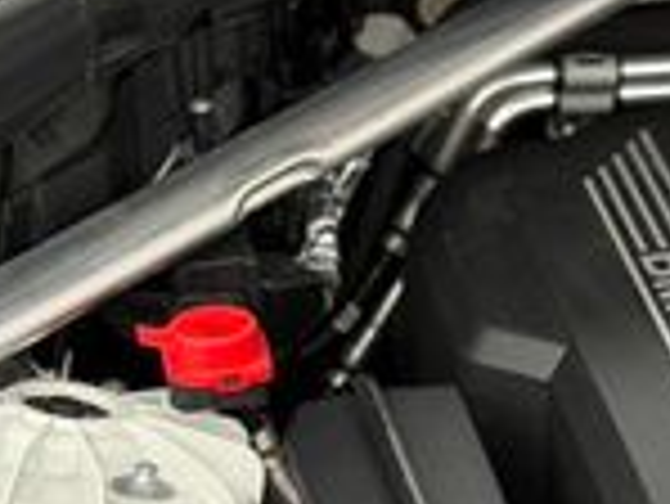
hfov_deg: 9.3
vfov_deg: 7.2
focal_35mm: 206
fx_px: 3990
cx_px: 1057
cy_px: 297
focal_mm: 6.76
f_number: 1.78
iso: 160
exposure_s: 1/63
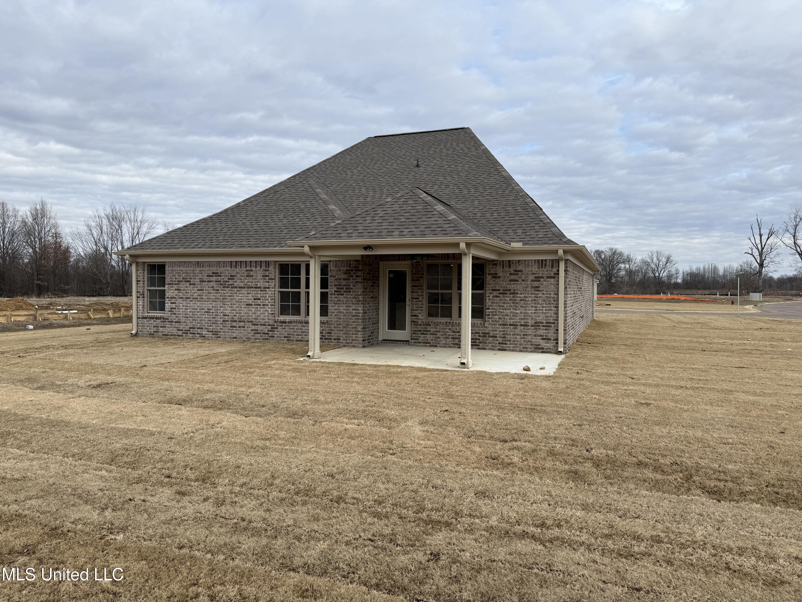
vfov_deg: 56.8
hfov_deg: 71.6
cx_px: 401
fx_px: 556
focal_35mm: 24
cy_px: 301
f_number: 1.78
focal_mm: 6.76
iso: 80
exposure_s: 1/3584
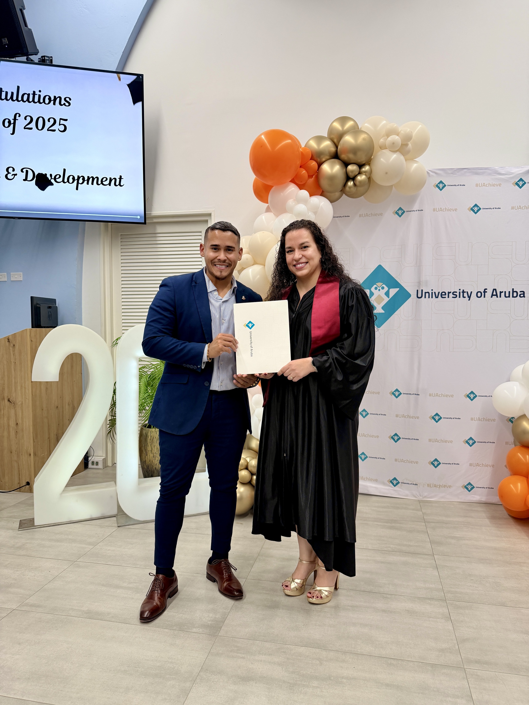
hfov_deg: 56.8
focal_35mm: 24
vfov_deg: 71.6
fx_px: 489
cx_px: 264
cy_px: 352
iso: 160
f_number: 1.78
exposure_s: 1/121
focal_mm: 6.76
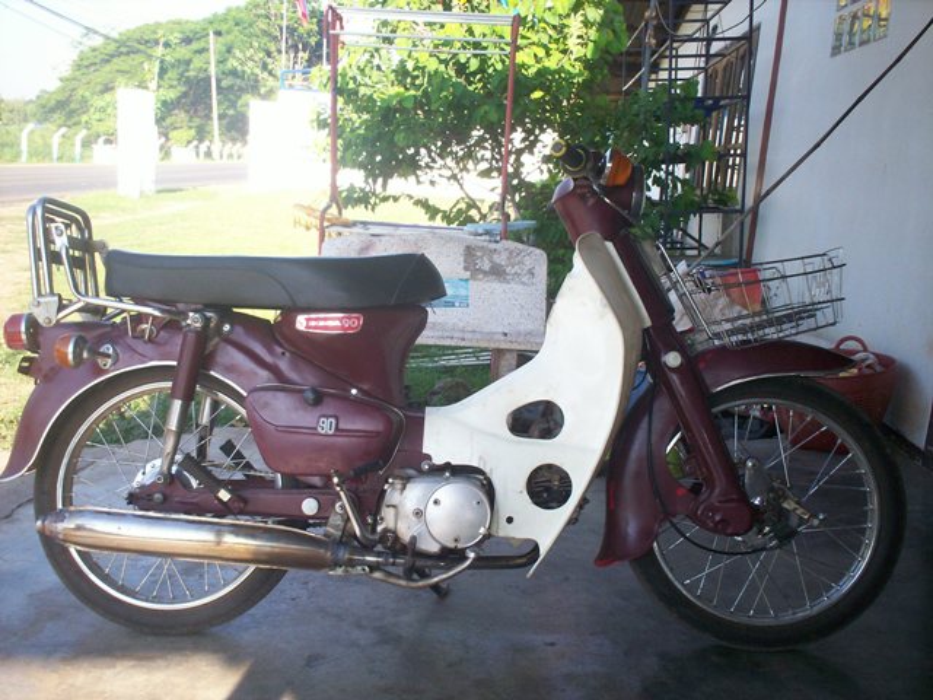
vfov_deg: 39.7
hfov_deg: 51.4
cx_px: 466
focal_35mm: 36
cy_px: 350
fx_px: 970
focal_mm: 6
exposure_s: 1/106
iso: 100
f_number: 4.5
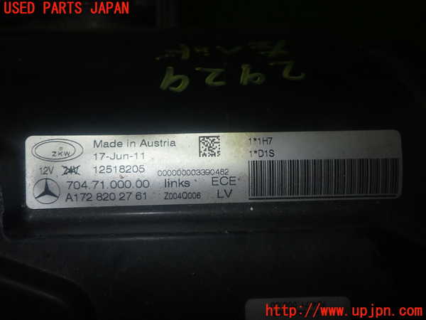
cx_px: 213
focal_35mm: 32
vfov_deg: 44.2
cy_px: 160
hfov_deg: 56.8
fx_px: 394
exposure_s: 1/30
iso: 200
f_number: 7.1
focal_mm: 5.79
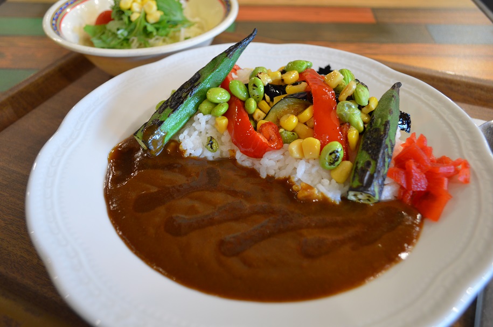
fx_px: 410
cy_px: 164
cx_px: 246
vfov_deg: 43.5
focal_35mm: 30
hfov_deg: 62.0
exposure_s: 1/25
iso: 400
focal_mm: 20
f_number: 3.8
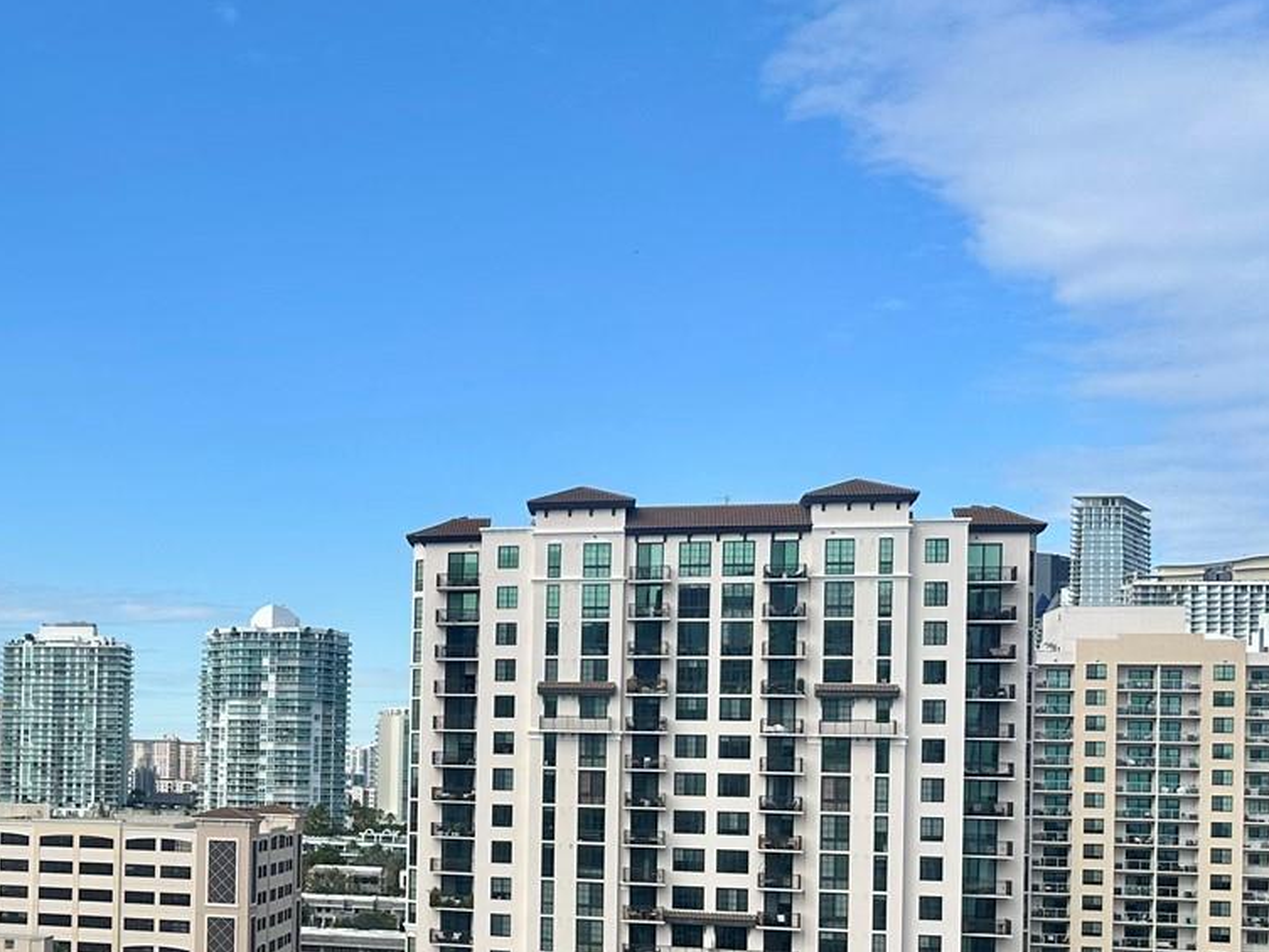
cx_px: -8
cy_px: 728
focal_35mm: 51
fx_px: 1870
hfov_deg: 34.1
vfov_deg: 28.1
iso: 80
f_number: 1.78
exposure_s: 1/3717
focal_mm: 6.86
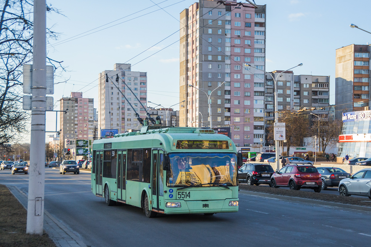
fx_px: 541
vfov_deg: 25.7
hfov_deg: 37.9
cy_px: 124
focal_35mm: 52
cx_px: 186
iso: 400
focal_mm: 35
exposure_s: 1/800
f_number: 4.2
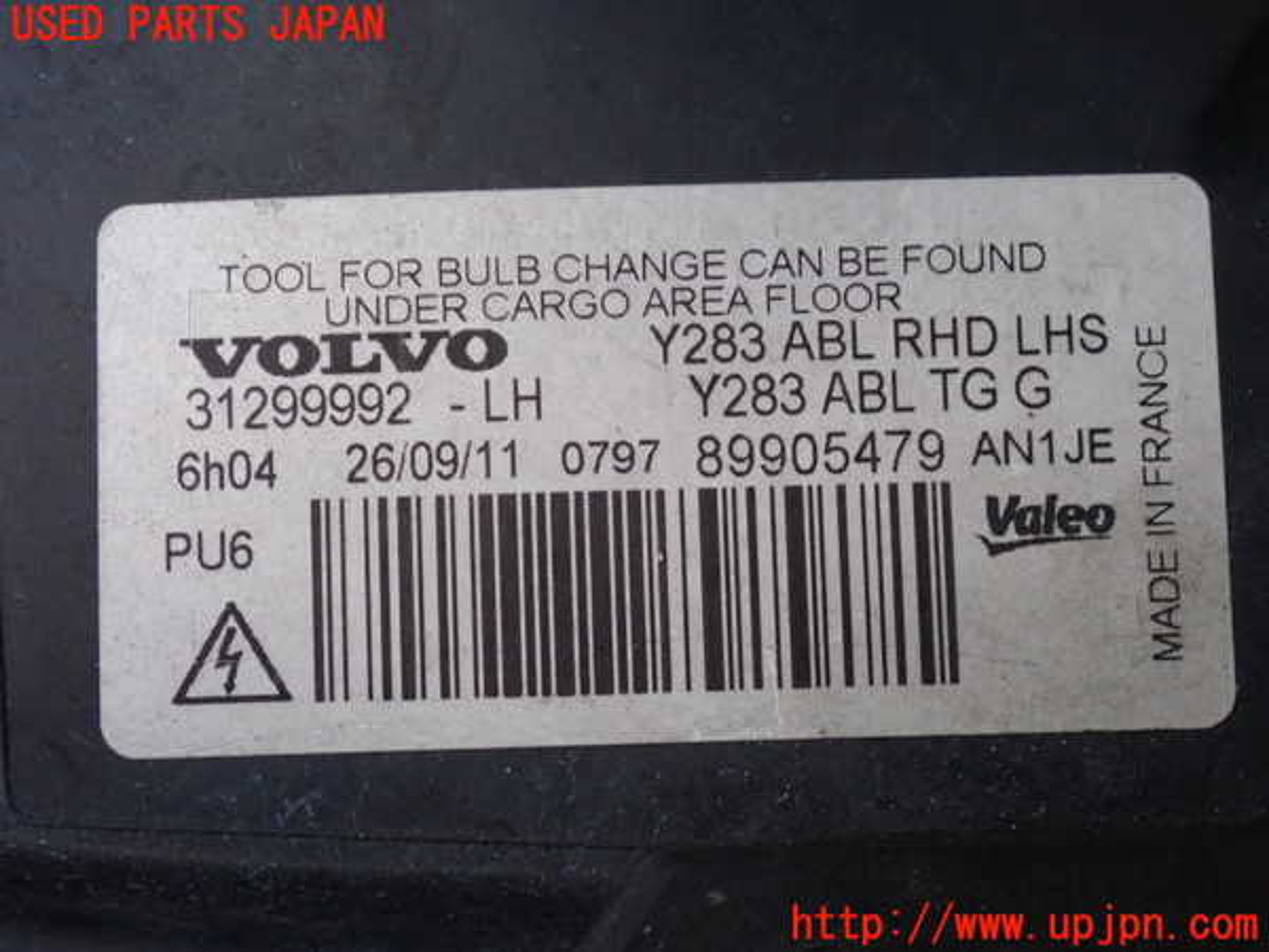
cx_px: 634
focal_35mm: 100
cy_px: 476
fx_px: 3666
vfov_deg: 14.8
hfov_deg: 19.6
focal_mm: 18
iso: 800
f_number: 4.9
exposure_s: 1/100
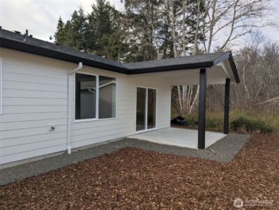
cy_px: 105
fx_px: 194
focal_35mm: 24
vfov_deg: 56.9
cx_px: 140
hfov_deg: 71.5
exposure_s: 1/522
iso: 47
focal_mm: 6.81
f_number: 1.85
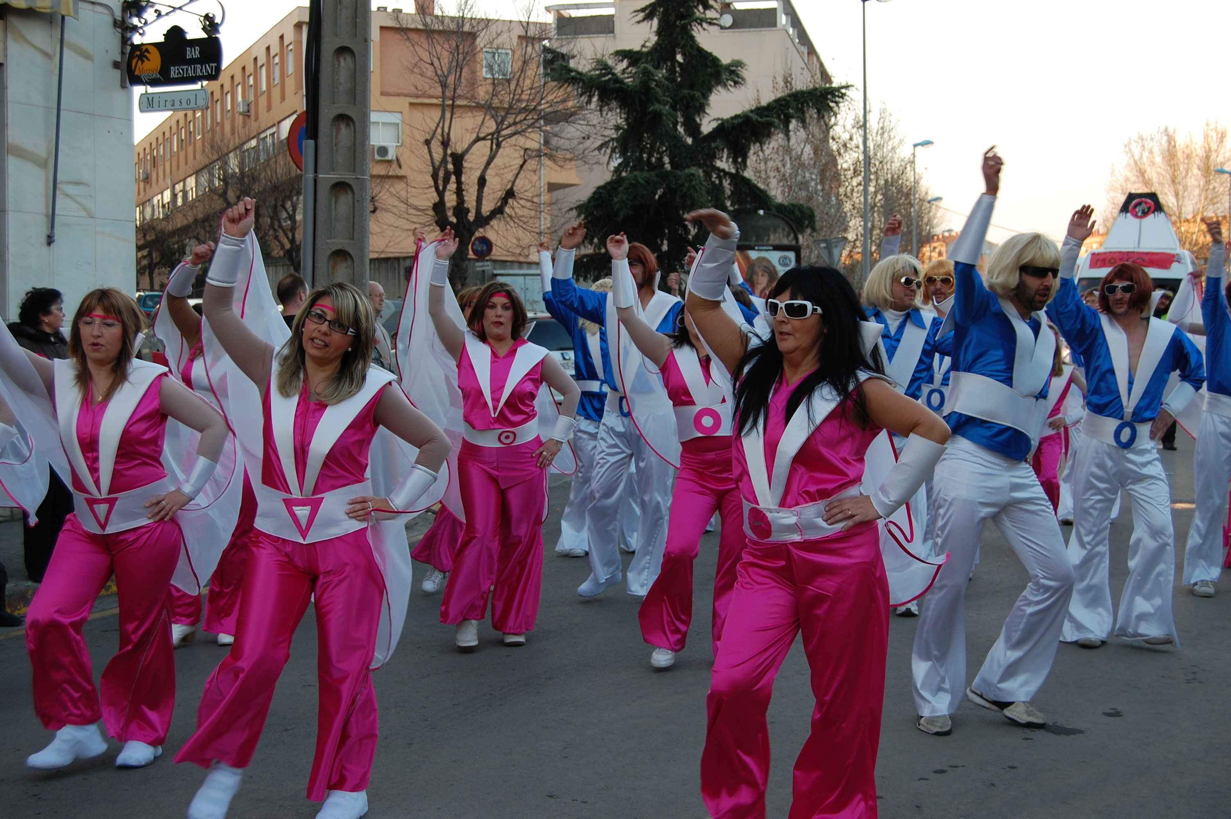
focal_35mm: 51
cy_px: 410
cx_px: 616
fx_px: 1742
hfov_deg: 38.9
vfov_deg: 26.4
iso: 280
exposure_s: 1/125
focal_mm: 34
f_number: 5.6
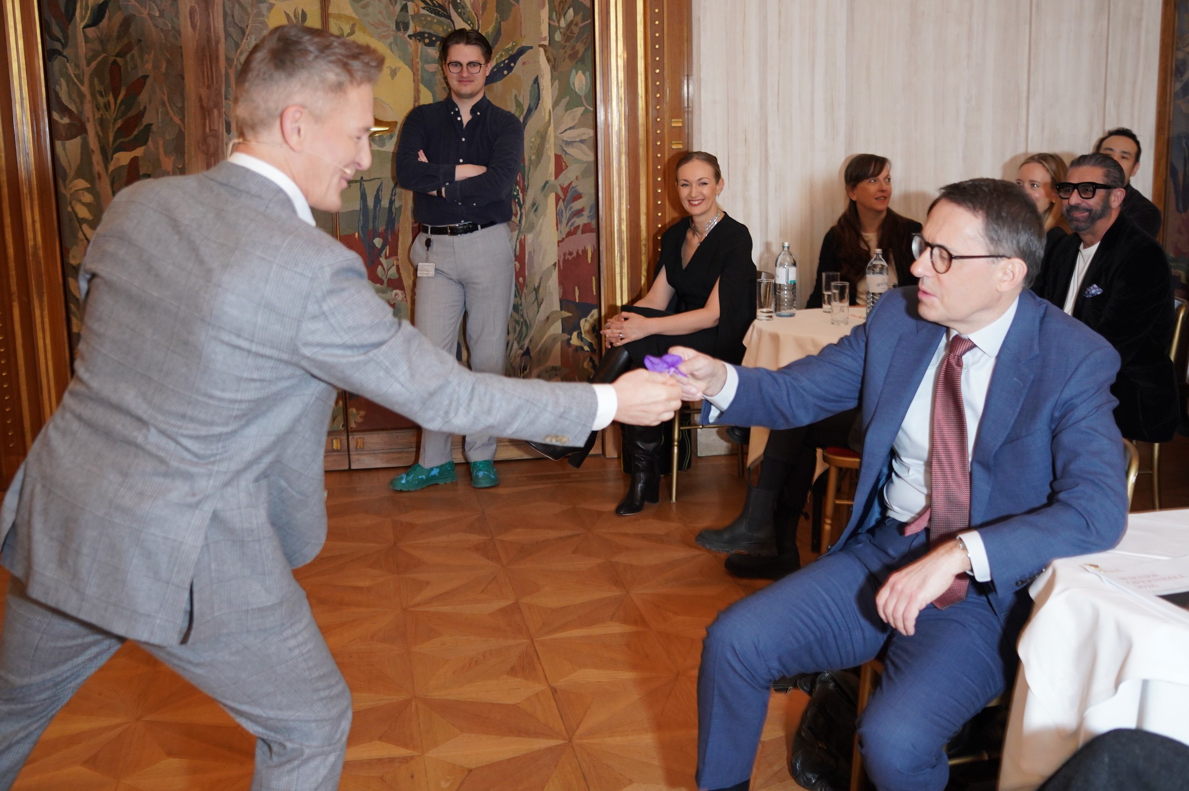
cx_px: 594
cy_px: 396
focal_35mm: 43
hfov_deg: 45.5
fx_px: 1419
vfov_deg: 31.1
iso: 2000
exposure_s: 1/200
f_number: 4
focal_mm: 43
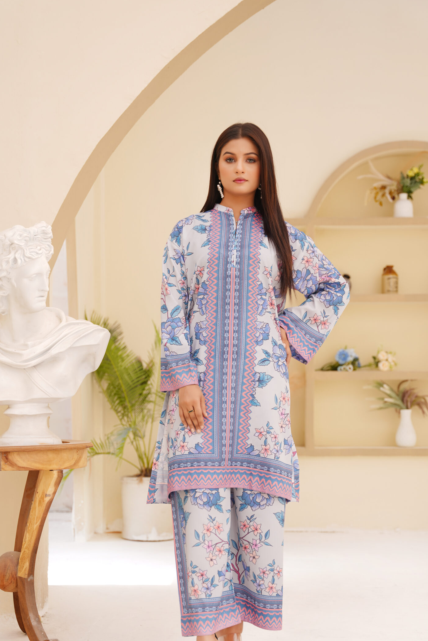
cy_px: 349
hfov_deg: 22.2
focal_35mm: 61
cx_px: 207
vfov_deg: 32.8
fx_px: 1090
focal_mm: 49.9
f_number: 3.2
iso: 50
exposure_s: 1/125
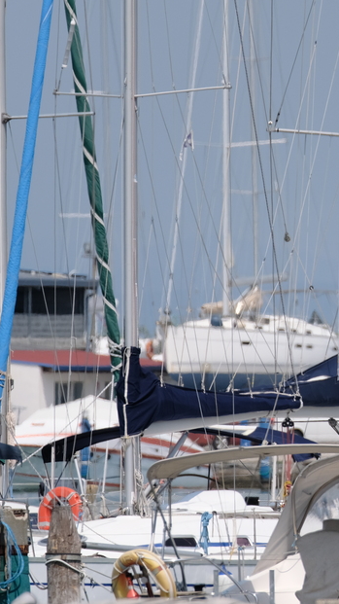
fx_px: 16583
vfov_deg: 2.1
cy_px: 282
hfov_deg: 1.2
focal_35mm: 1037
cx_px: 335
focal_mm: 400
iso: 320
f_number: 6.3
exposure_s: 1/1500
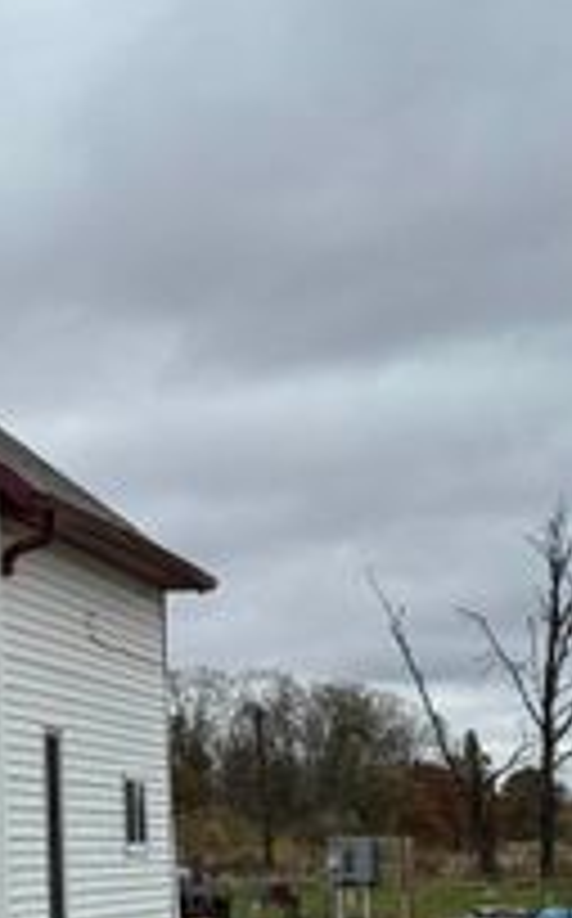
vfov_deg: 16.7
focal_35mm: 125
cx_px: -549
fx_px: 3127
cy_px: 529
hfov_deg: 9.8
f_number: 1.78
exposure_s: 1/3817
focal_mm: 6.76
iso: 64
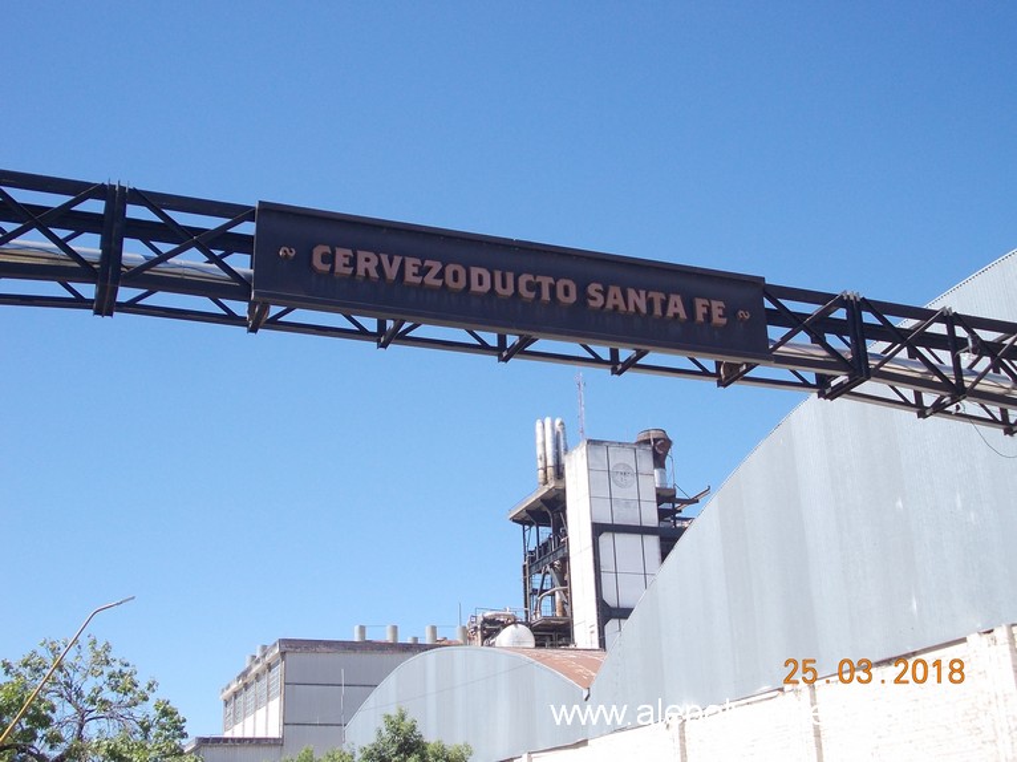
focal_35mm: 43
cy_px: 381
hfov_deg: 43.9
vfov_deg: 33.6
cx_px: 508
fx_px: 1263
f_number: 6.5
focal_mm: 6.1
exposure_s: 1/125
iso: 80
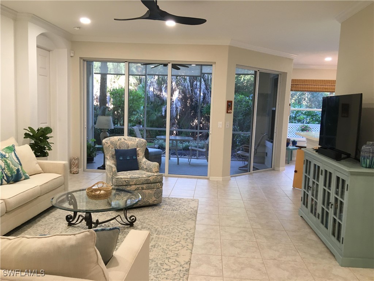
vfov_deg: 48.2
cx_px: 187
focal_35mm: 29
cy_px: 140
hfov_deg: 61.7
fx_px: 313
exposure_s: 1/30
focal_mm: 4.15
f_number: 2.2
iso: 80
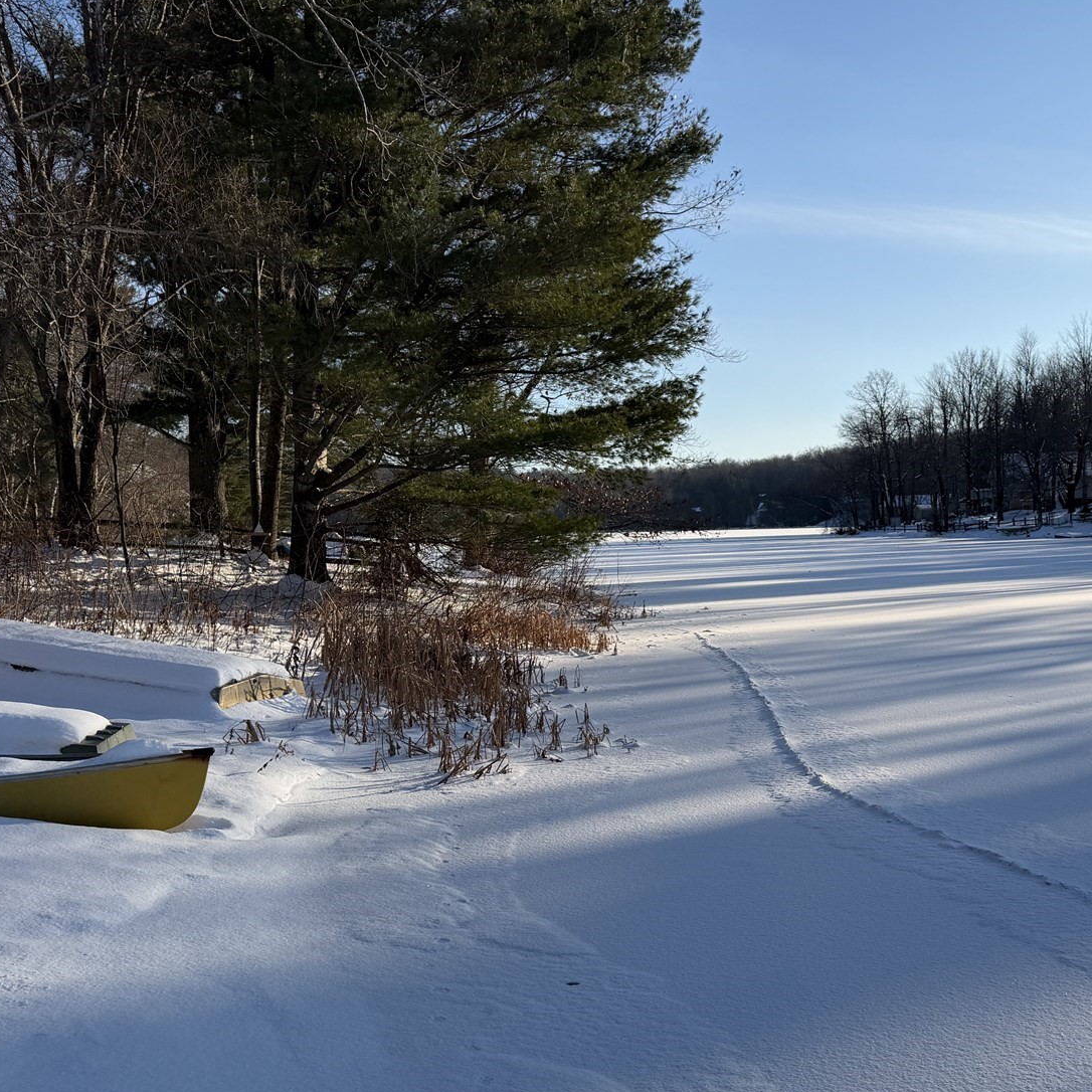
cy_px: 687
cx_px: 746
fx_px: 1428
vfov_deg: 41.5
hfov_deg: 41.2
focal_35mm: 40
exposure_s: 1/4975
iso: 80
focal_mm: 6.76
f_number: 1.78
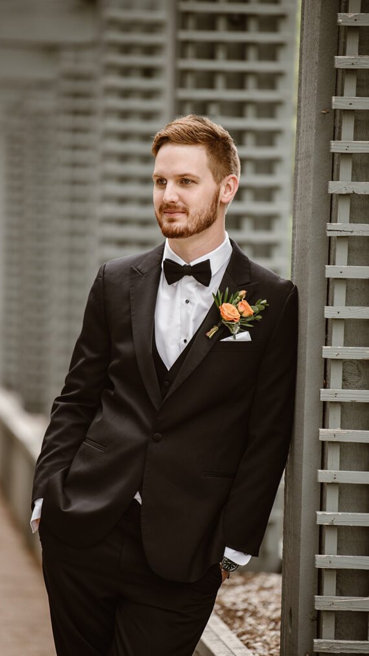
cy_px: 328
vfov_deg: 10.3
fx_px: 3654
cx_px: 169
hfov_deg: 5.8
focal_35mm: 210
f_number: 2.8
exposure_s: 1/320
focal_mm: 200
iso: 160
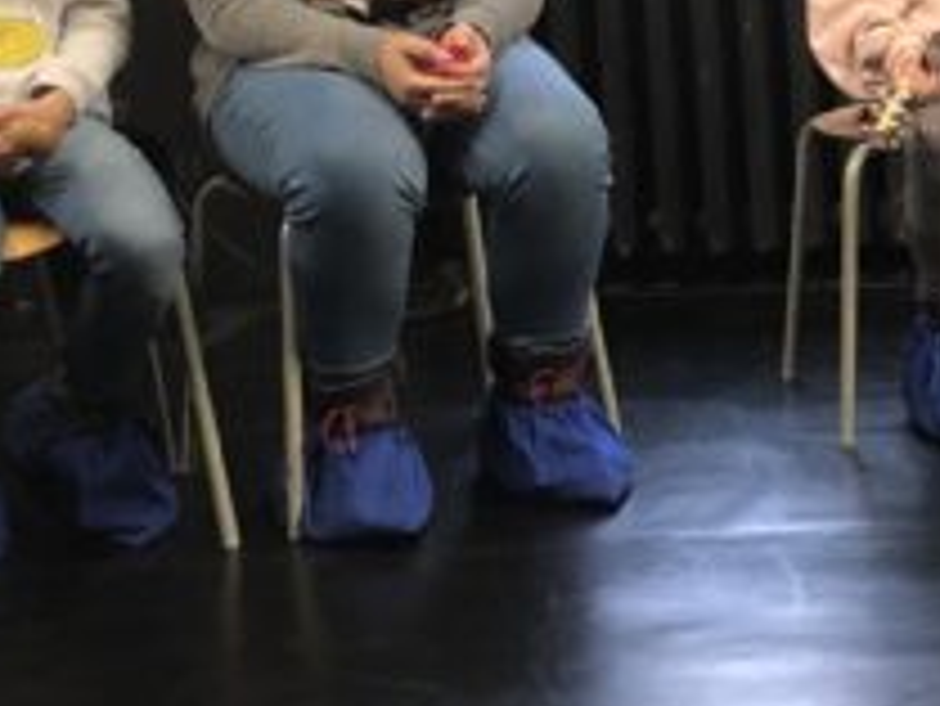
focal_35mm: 103
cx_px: 1471
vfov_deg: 14.3
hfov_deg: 17.0
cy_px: 94
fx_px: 2799
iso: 100
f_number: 1.8
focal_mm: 3.99
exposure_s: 1/13
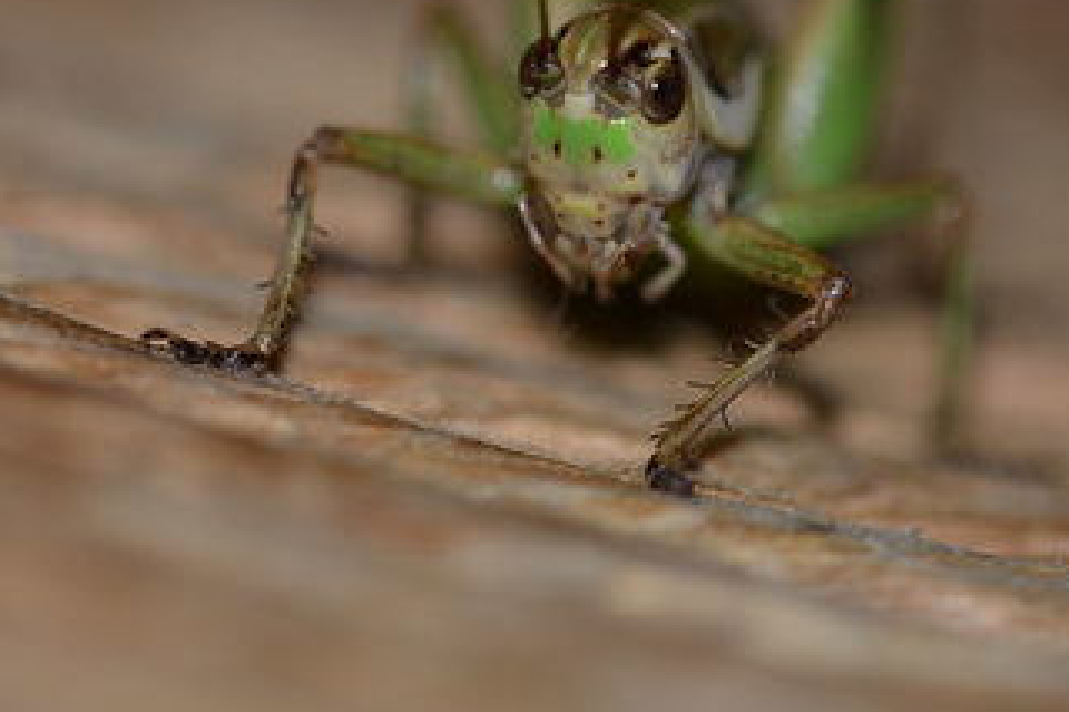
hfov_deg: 10.4
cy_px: 84
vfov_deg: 6.9
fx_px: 5847
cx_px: 625
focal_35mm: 197
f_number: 5.6
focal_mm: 105
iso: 200
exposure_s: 1/30
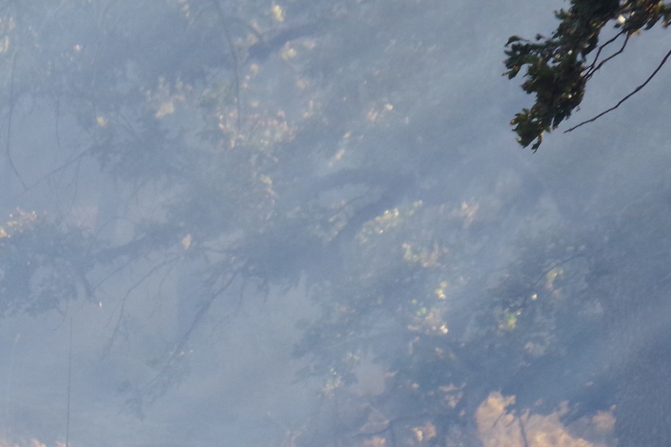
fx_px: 16230
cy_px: 465
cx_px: 44
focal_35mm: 871
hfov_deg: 2.4
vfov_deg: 1.6
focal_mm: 200
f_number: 10
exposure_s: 1/320
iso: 800
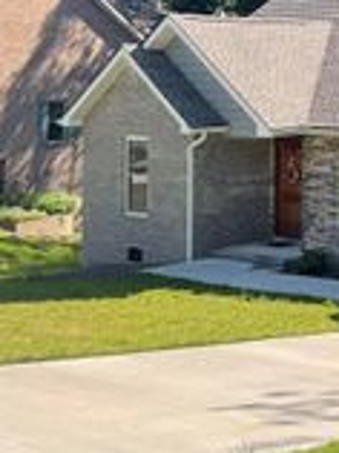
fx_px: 1205
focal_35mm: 92
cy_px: 79
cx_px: 626
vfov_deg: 21.0
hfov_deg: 14.1
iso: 16
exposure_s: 1/495
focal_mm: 3
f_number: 1.8
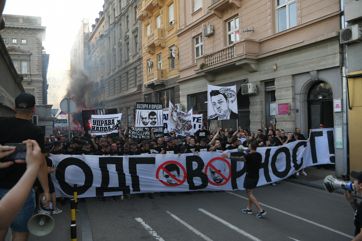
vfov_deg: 43.6
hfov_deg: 61.9
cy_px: 120
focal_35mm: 30
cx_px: 181
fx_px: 302
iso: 200
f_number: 4
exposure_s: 1/400
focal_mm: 30
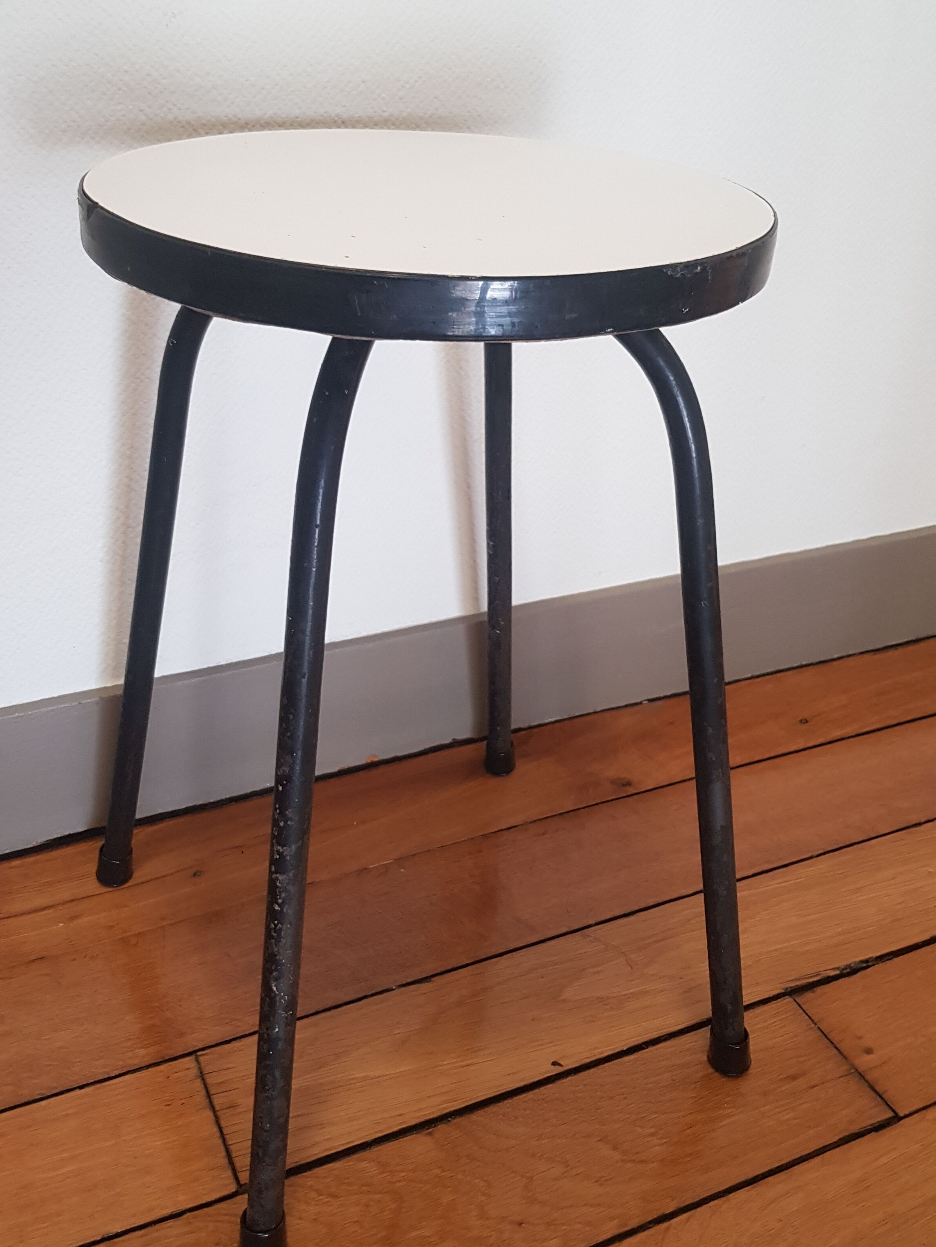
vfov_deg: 55.0
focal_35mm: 33
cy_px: 502
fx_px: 1190
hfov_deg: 42.9
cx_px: 405
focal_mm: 4.2
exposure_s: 1/50
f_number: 1.7
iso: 160
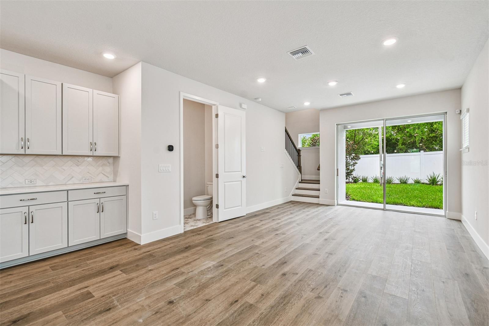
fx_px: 204
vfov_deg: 77.3
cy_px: 163
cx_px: 244
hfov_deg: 100.4
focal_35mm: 15
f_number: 7.1
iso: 100
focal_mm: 10
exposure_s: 1/13
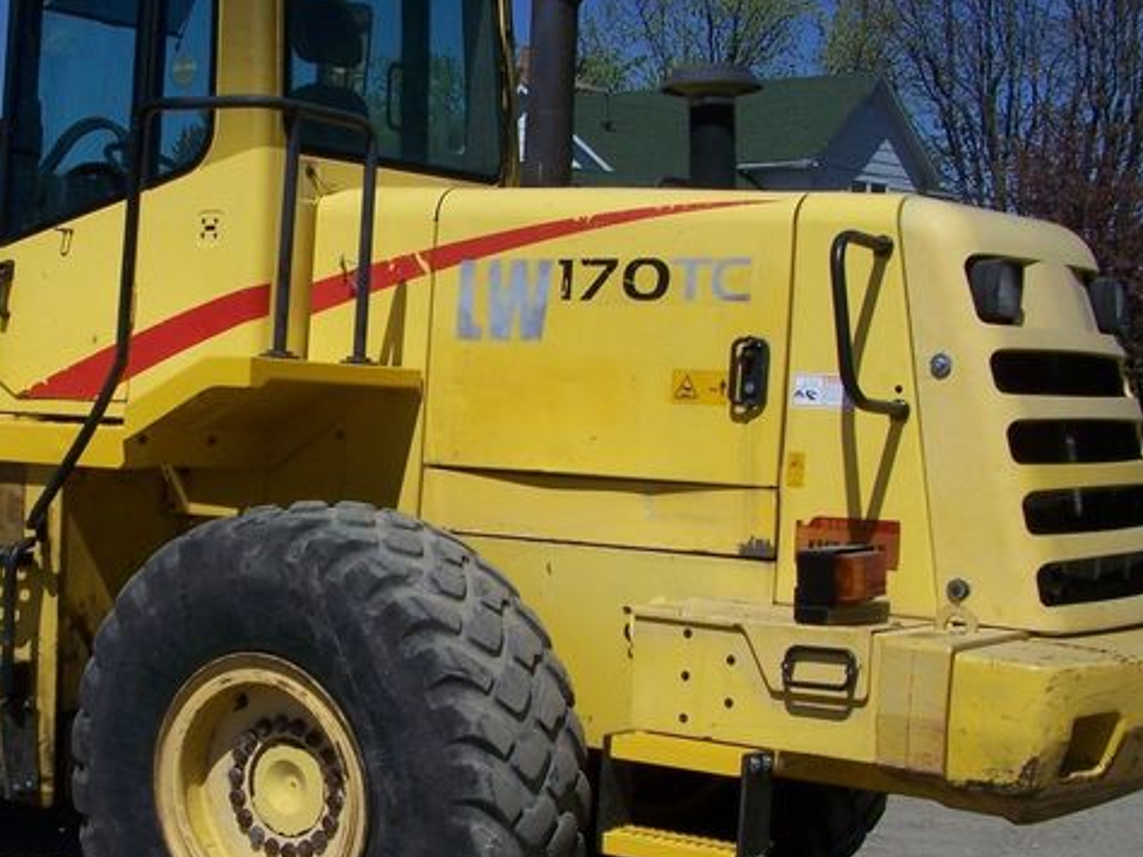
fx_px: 2113
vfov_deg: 22.9
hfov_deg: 29.8
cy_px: 433
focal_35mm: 64
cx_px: 289
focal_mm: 6.3
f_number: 5.6
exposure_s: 1/800
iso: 64
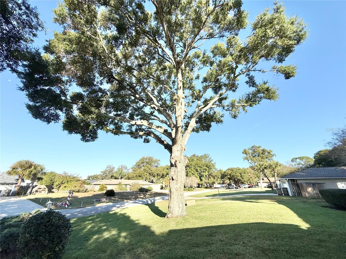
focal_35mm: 14
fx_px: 140
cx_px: 173
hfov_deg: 102.1
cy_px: 130
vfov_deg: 85.7
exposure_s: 1/1572
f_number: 2.2
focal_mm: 2.22
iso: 50
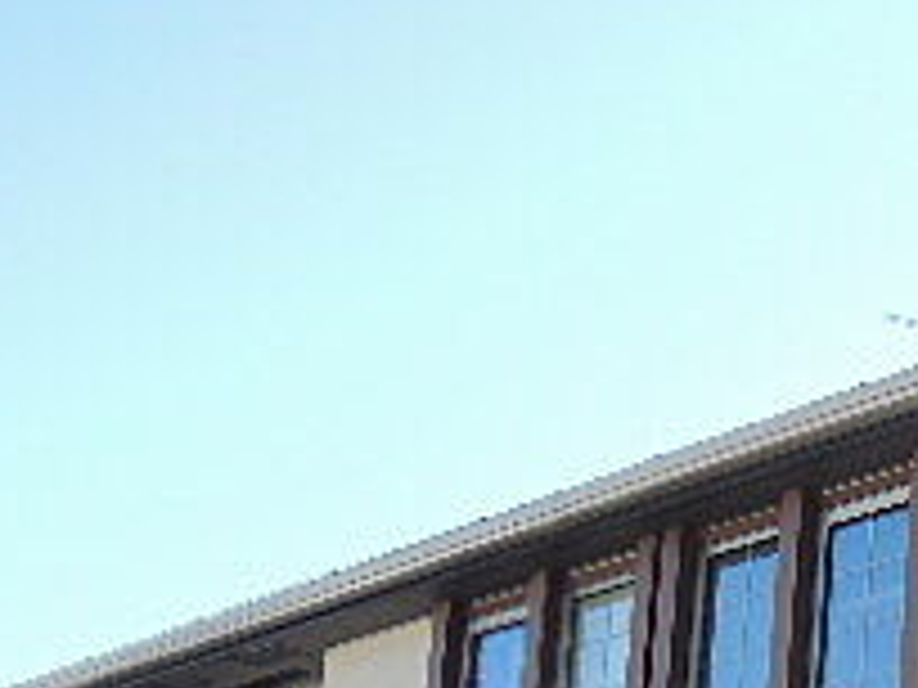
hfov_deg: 21.1
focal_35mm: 88
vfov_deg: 15.5
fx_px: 2334
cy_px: 1030
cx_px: 1026
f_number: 2.8
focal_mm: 5
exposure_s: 1/400
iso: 100
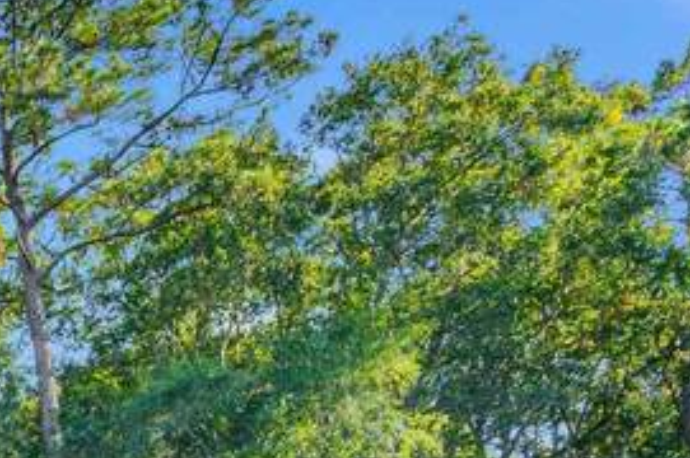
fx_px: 1991
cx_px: -805
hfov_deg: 14.9
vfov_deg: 11.3
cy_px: 1027
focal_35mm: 104
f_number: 8
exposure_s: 1/250
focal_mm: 22
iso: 250
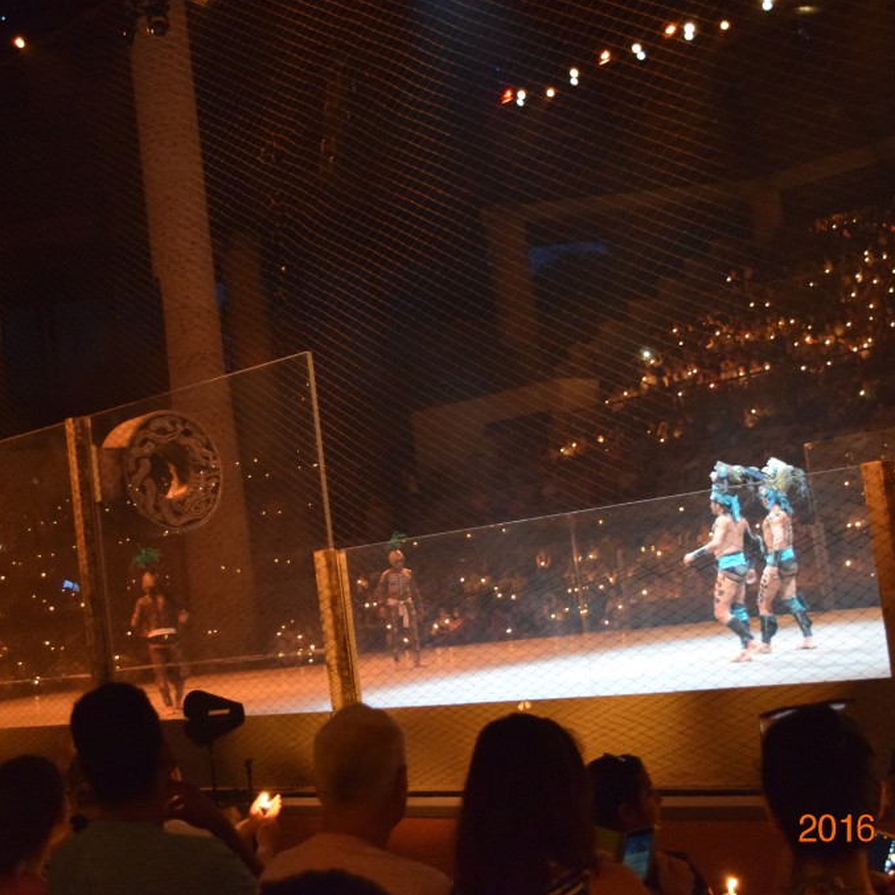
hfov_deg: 31.6
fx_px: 1580
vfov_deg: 31.6
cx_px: 443
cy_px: 446
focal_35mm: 54
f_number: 4.2
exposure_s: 1/50
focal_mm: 28
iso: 6400
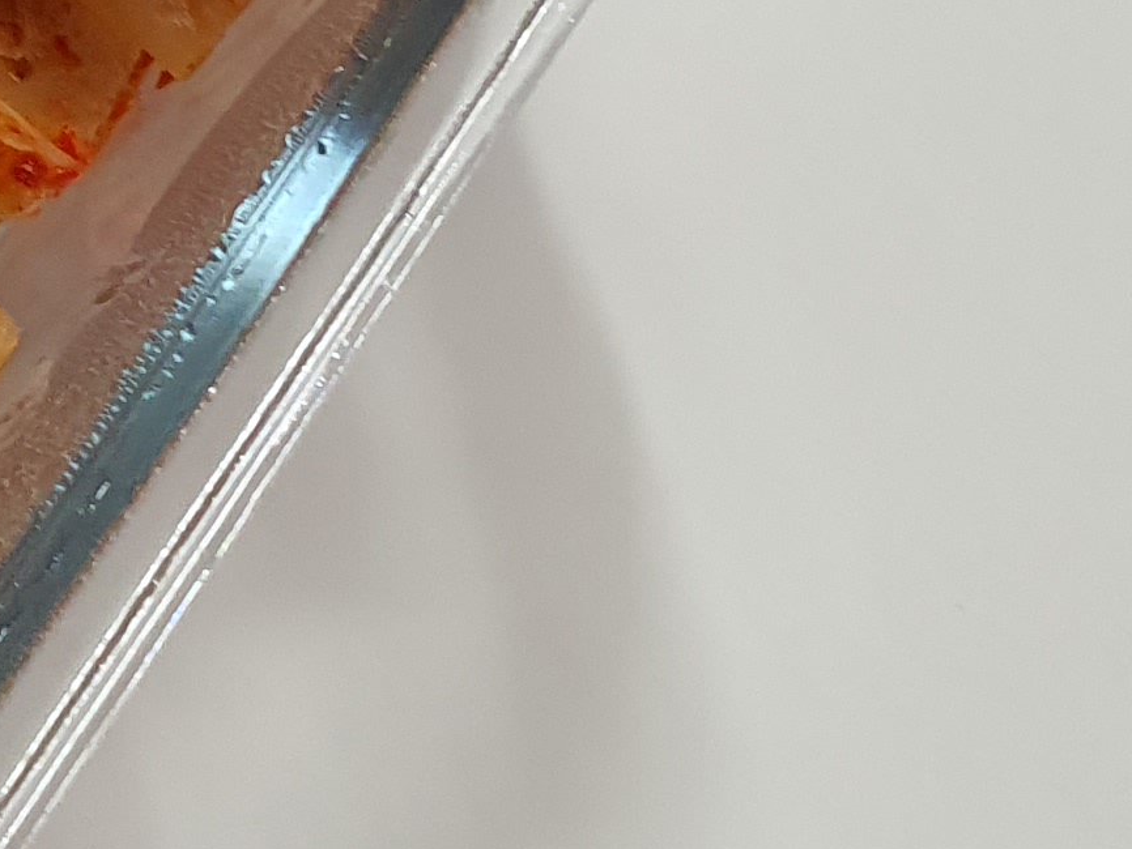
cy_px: -159
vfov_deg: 12.0
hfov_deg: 13.3
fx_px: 3958
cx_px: -1324
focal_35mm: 121
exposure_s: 1/60
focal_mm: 4.3
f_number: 2.4
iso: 200
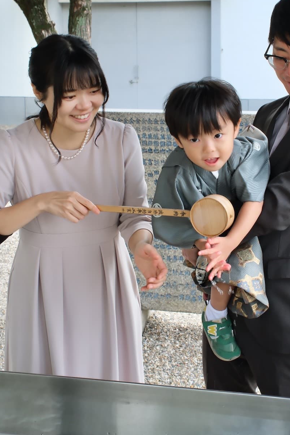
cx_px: 189
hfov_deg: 22.5
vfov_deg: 33.3
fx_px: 725
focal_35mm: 60
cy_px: 173
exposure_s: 1/100
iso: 800
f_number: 5.6
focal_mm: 24
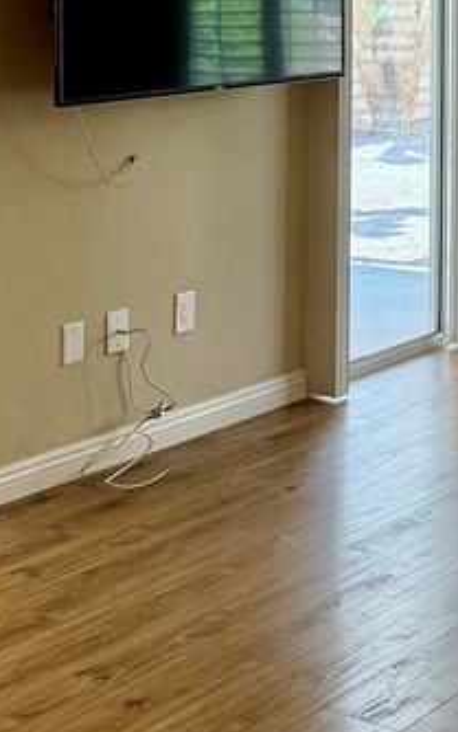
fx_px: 1556
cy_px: -75
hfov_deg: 16.0
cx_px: 572
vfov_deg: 24.6
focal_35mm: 78
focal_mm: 6.76
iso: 160
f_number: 1.78
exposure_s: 1/240
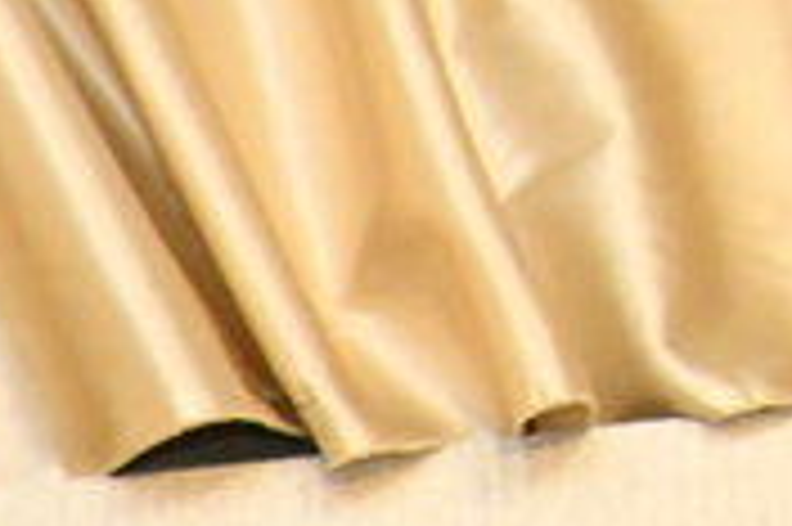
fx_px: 7363
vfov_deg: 3.9
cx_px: -2313
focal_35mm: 335
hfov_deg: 5.4
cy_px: 1949
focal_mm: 42
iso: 1600
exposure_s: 1/125
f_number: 5.6
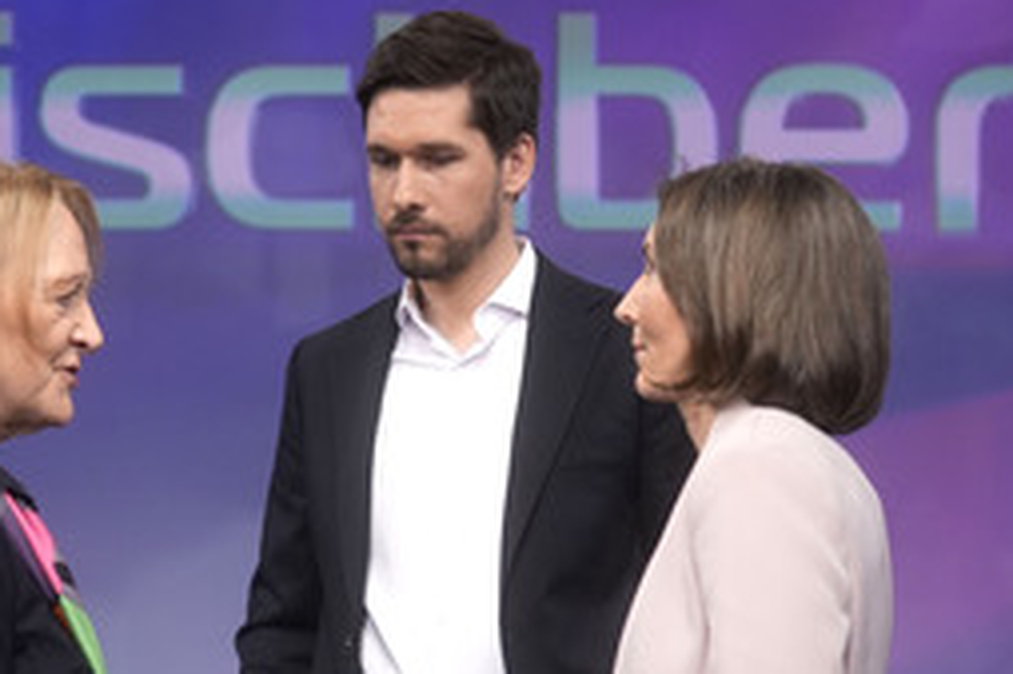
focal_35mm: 80
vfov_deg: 16.9
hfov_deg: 25.3
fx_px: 2250
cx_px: 341
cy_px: 554
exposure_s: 1/250
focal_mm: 30
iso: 640
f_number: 2.2
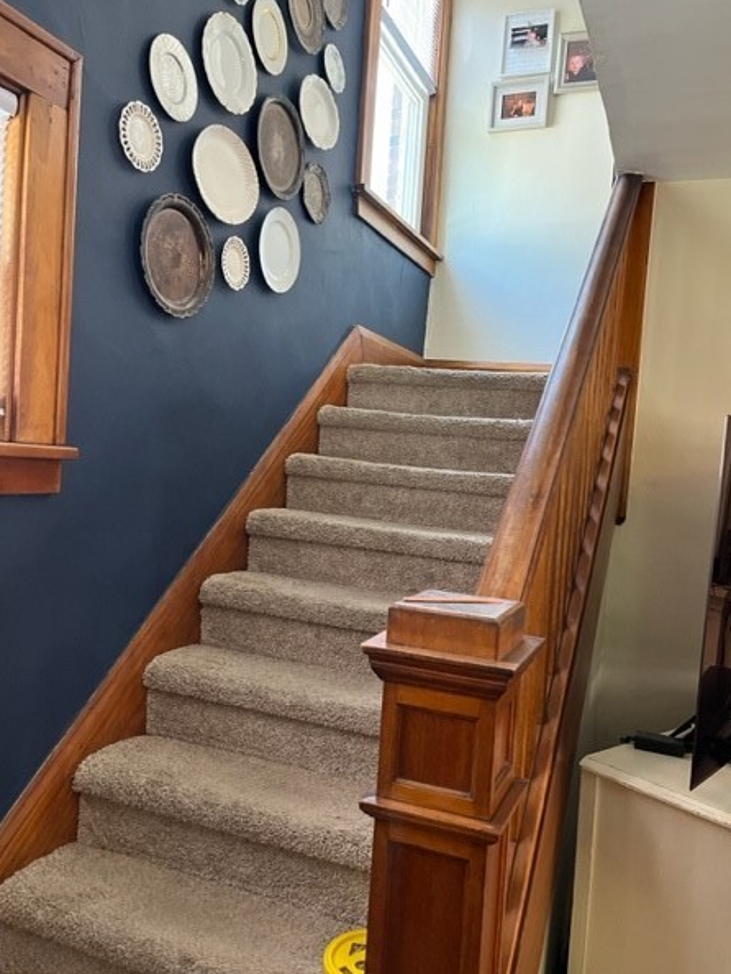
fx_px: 788
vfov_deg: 63.4
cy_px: 490
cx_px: 388
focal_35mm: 28
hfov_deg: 49.7
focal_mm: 5.1
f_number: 1.6
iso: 500
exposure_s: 1/60
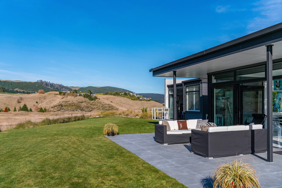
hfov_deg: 60.8
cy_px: 94
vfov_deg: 42.7
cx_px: 141
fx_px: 241
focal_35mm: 31
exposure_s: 1/3200
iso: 500
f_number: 4.5
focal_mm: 30.7
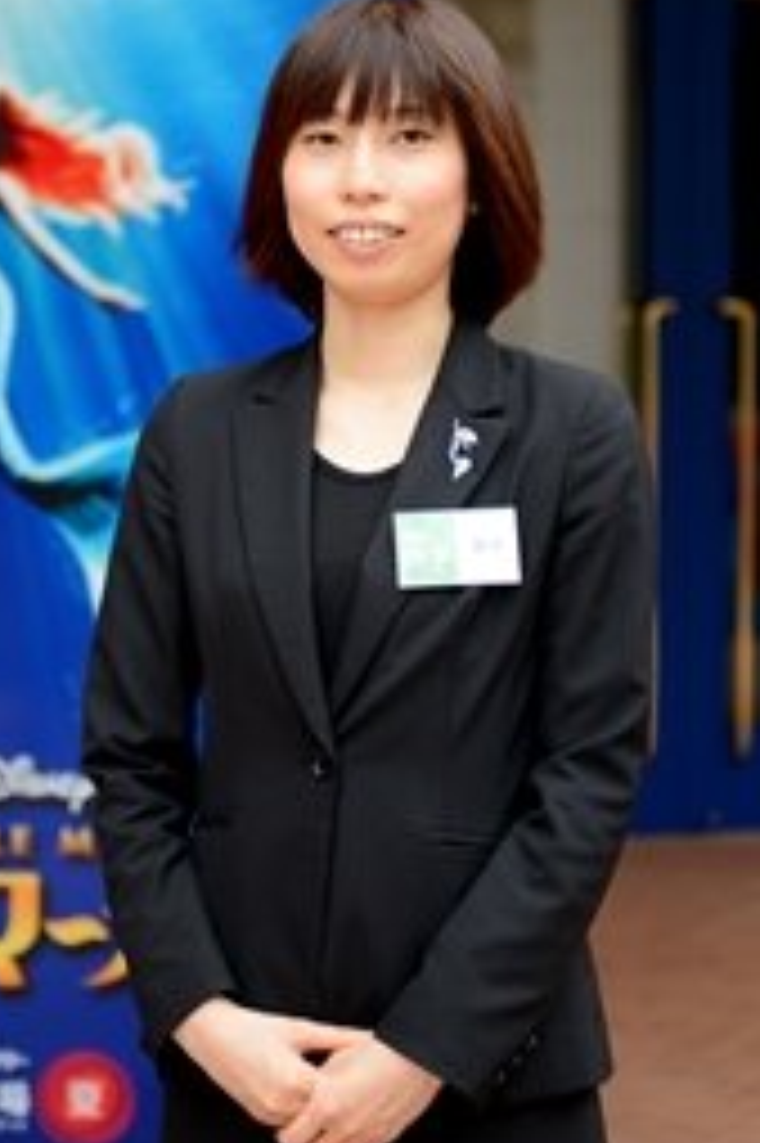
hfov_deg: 12.4
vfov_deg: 18.5
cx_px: 252
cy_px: 378
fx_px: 3488
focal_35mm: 110
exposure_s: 1/250
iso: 400
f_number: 2.8
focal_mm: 62
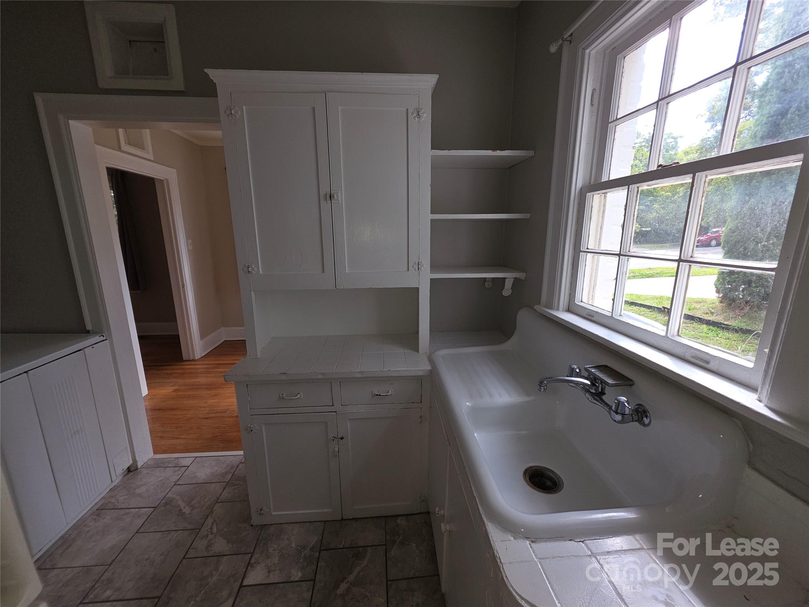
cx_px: 404
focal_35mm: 13
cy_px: 304
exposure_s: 1/120
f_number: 1.9
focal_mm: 2.2
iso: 32
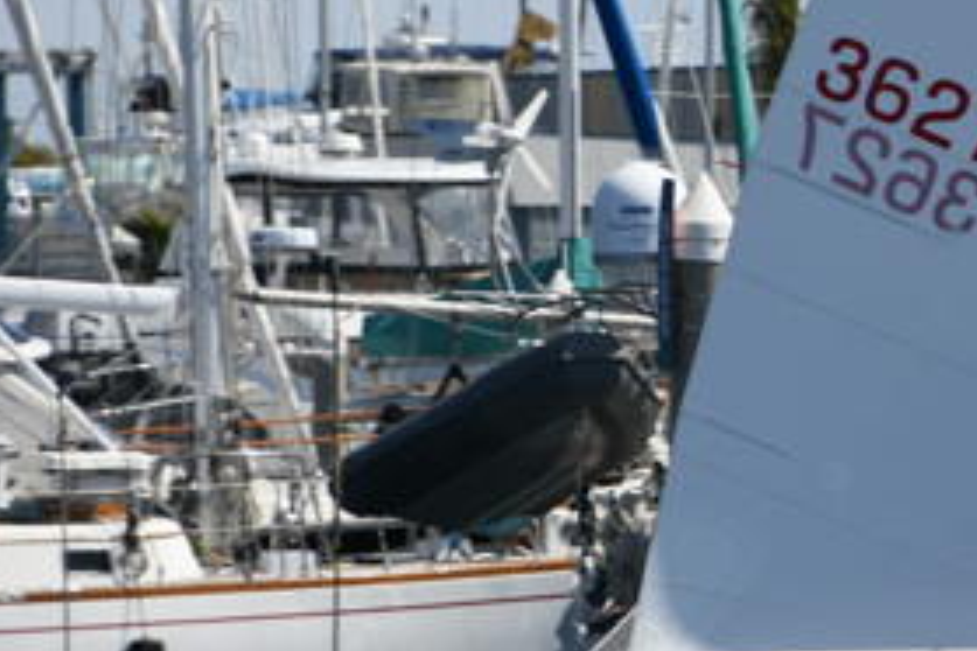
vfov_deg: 2.2
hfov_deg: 3.3
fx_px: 16906
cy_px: 163
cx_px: 1387
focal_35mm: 623
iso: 200
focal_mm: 145
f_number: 9
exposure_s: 1/400
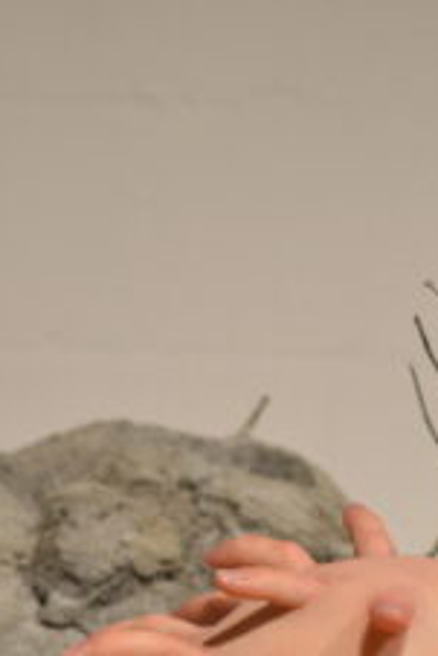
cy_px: 594
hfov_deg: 12.2
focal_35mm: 112
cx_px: 42
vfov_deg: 18.0
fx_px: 2041
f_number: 4
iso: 400
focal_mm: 24
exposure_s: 1/30
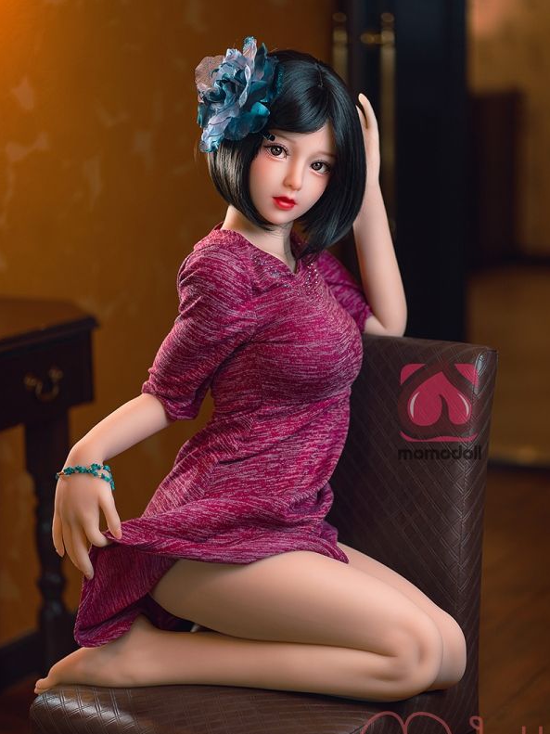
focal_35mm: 93
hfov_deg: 15.9
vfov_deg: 21.1
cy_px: 386
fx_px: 1971
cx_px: 275
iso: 100
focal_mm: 85
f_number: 1.8
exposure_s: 1/250
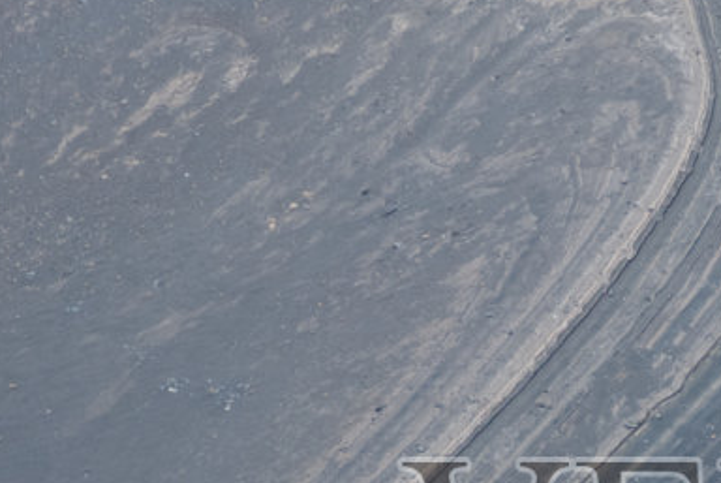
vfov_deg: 1.6
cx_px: 715
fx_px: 16924
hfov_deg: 2.4
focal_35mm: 844
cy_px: 586
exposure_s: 1/400
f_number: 5.6
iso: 100
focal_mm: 135
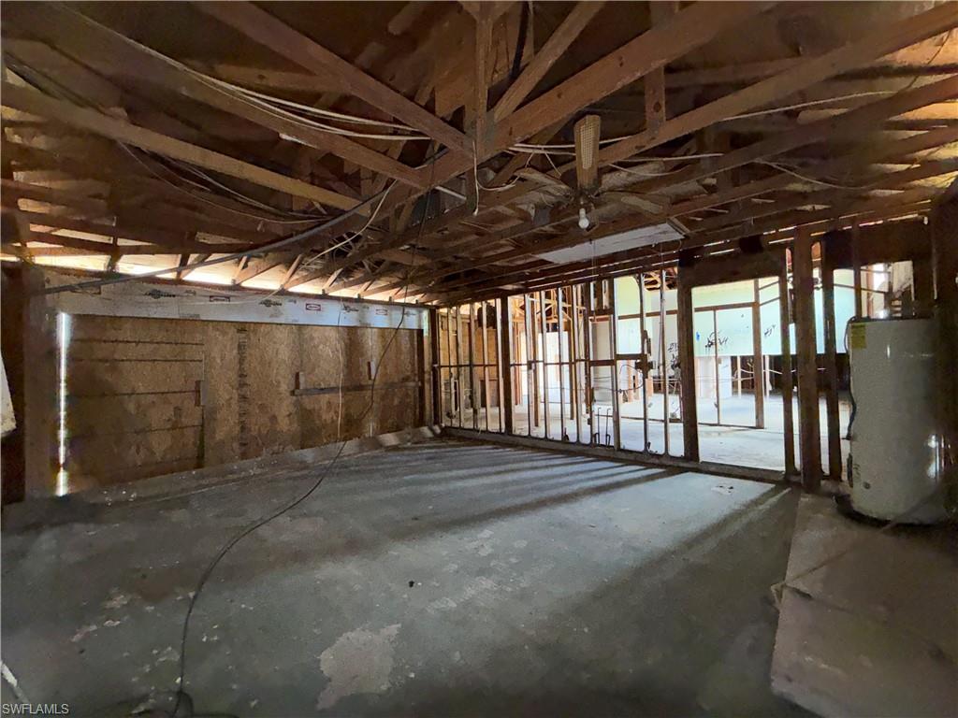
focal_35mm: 14
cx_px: 479
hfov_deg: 102.1
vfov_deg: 85.7
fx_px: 387
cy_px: 359
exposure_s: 1/52
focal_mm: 2.22
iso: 640
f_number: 2.2
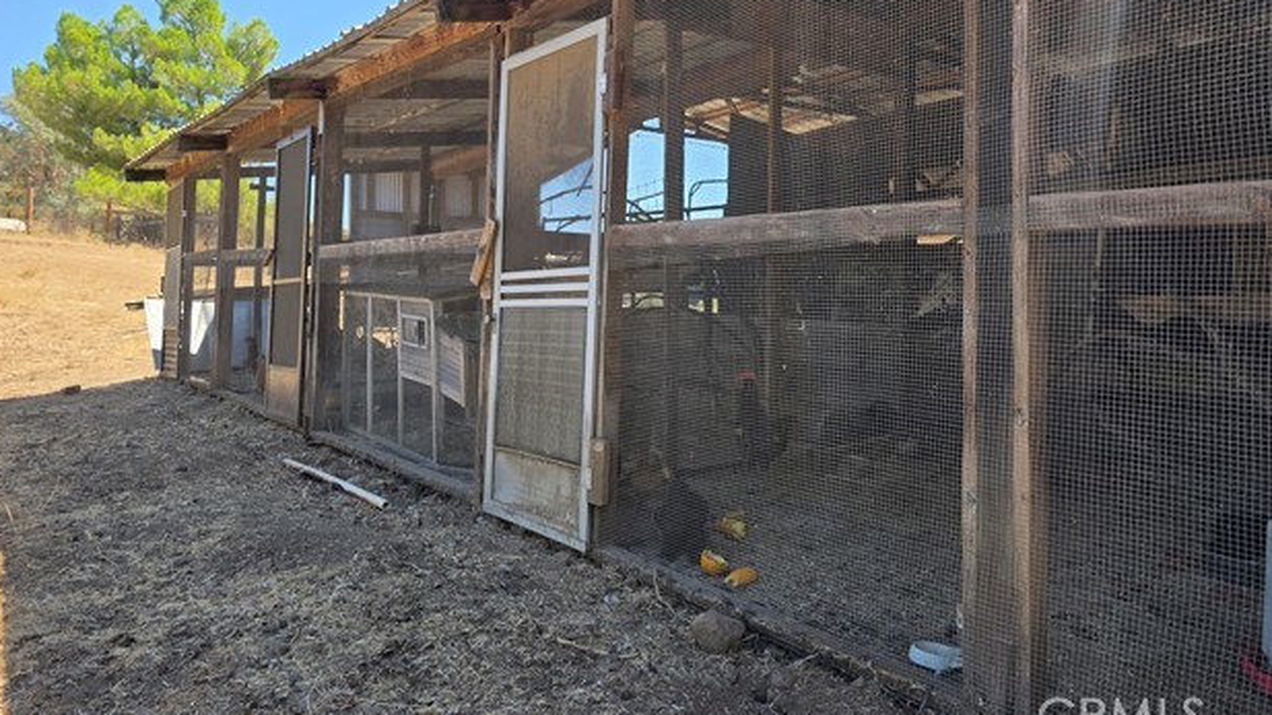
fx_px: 877
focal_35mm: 26
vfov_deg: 43.9
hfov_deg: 71.9
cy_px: 251
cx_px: 631
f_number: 1.7
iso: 80
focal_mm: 6.3
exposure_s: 1/1804
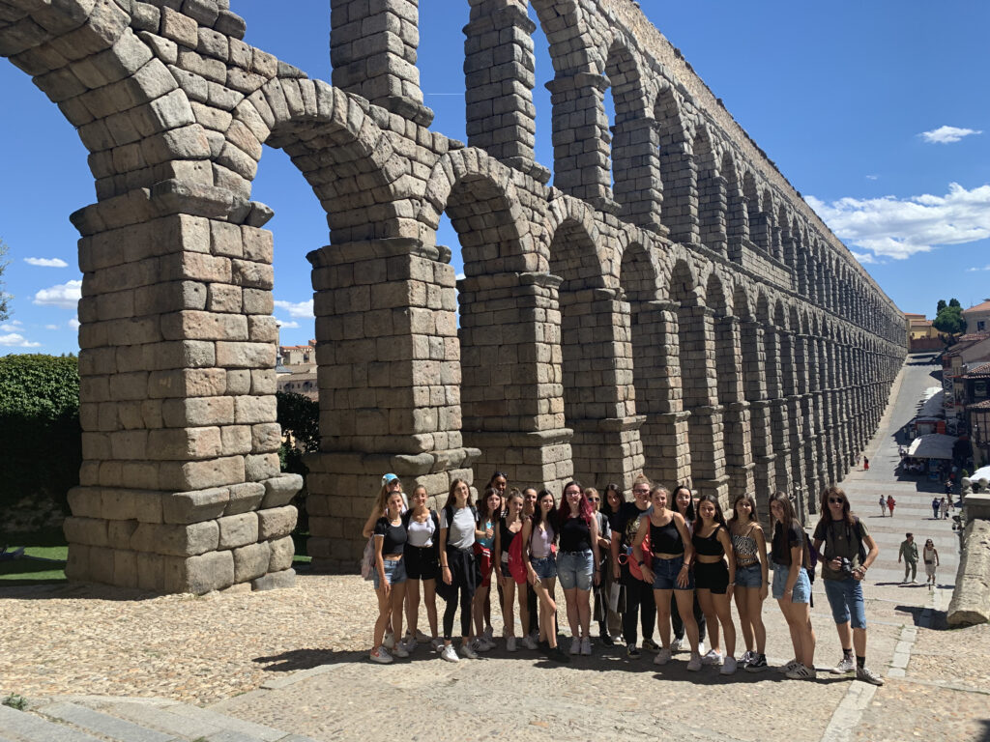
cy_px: 371
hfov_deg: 67.3
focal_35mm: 26
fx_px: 744
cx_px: 495
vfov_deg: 53.1
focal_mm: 4.25
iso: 25
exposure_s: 1/1661
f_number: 1.8
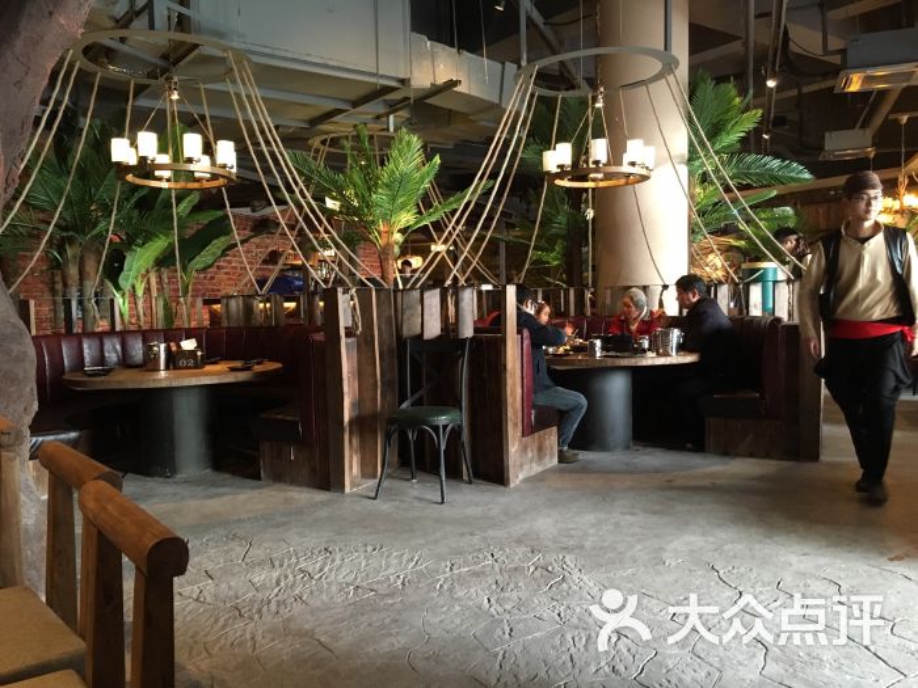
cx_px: 459
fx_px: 769
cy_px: 344
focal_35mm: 29
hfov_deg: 61.7
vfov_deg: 48.2
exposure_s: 1/20
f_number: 2.2
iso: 200
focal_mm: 4.15
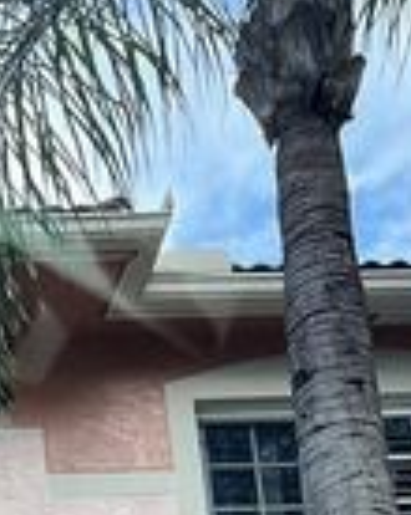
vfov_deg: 13.0
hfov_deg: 11.4
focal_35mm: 123
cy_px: 1121
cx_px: -396
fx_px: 1874
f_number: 1.5
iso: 50
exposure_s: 1/873
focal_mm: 5.7
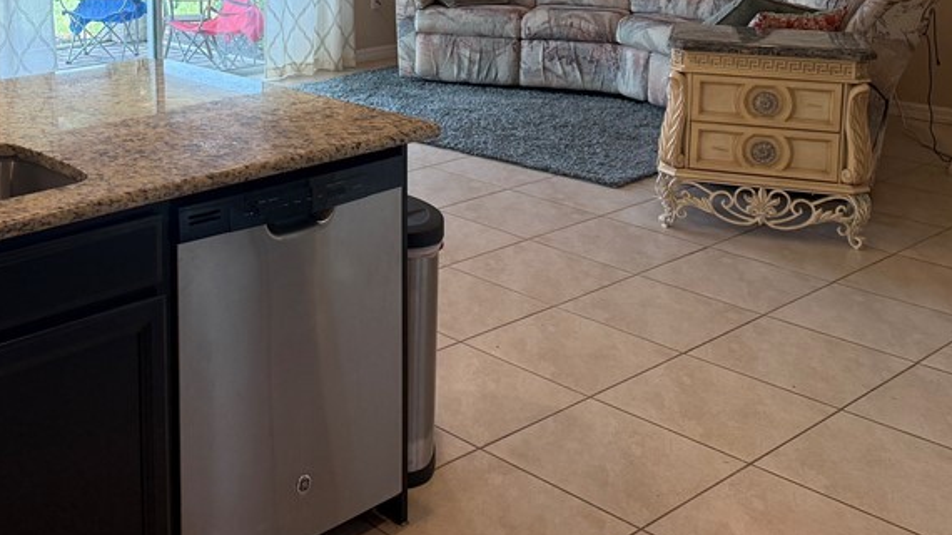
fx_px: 1186
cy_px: -5
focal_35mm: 47
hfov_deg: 42.0
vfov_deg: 24.2
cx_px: 207
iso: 160
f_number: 1.78
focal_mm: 6.76
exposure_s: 1/170
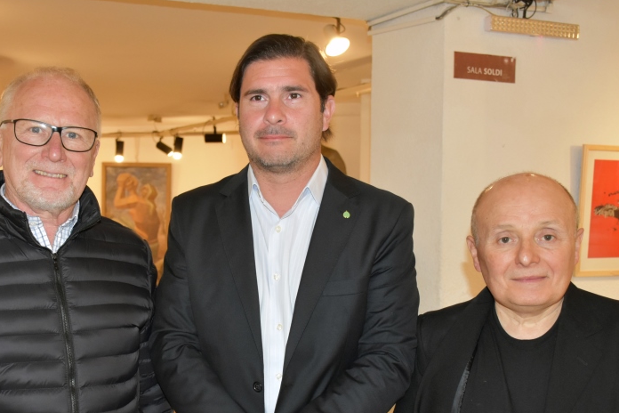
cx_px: 246
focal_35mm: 53
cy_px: 267
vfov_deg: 25.4
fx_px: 911
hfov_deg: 37.4
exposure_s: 1/60
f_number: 5.6
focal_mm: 24
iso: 1600
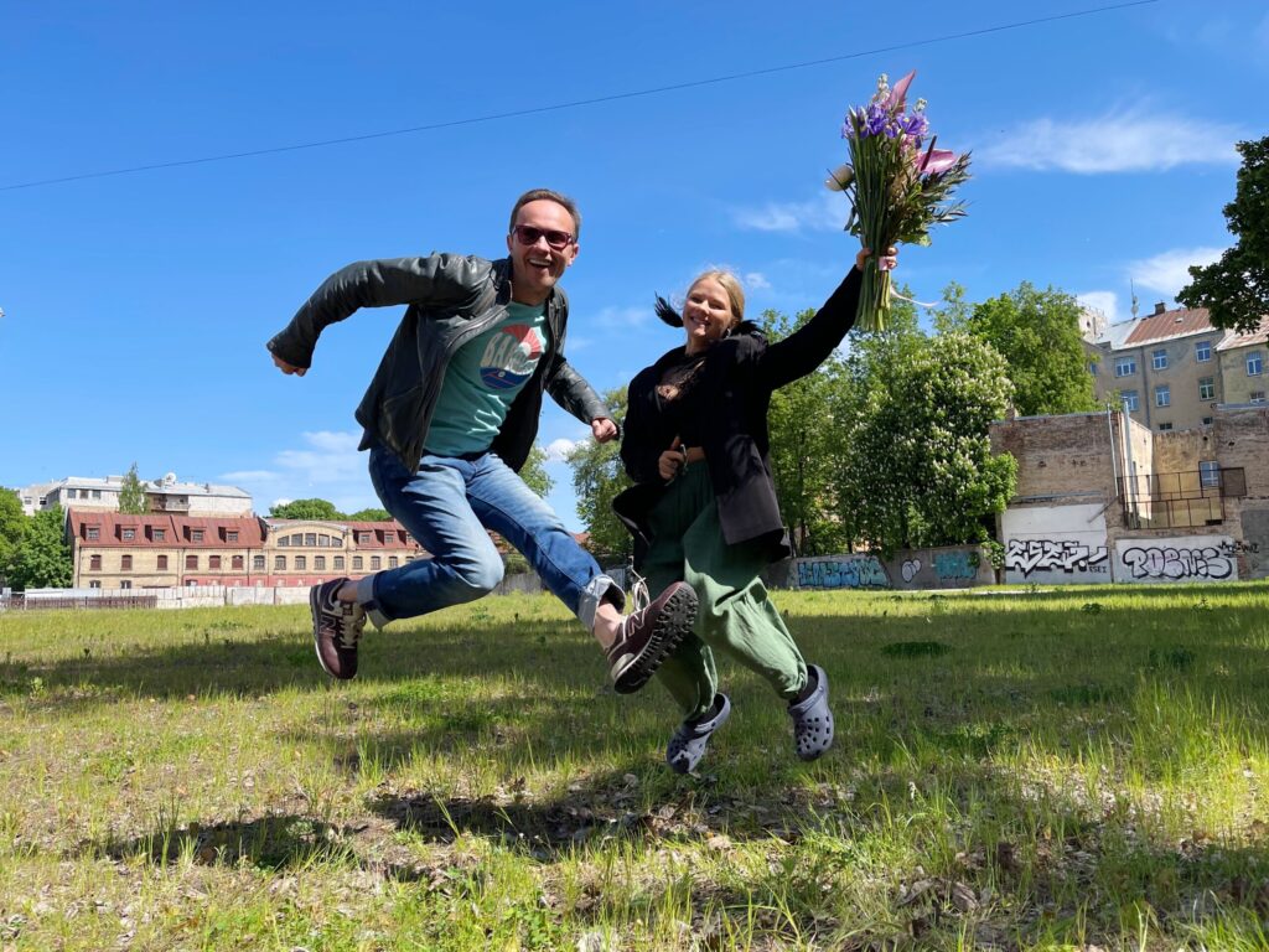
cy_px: 476
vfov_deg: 53.1
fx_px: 953
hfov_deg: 67.3
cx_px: 634
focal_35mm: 26
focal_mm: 5.1
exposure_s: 1/2165
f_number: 1.6
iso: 32
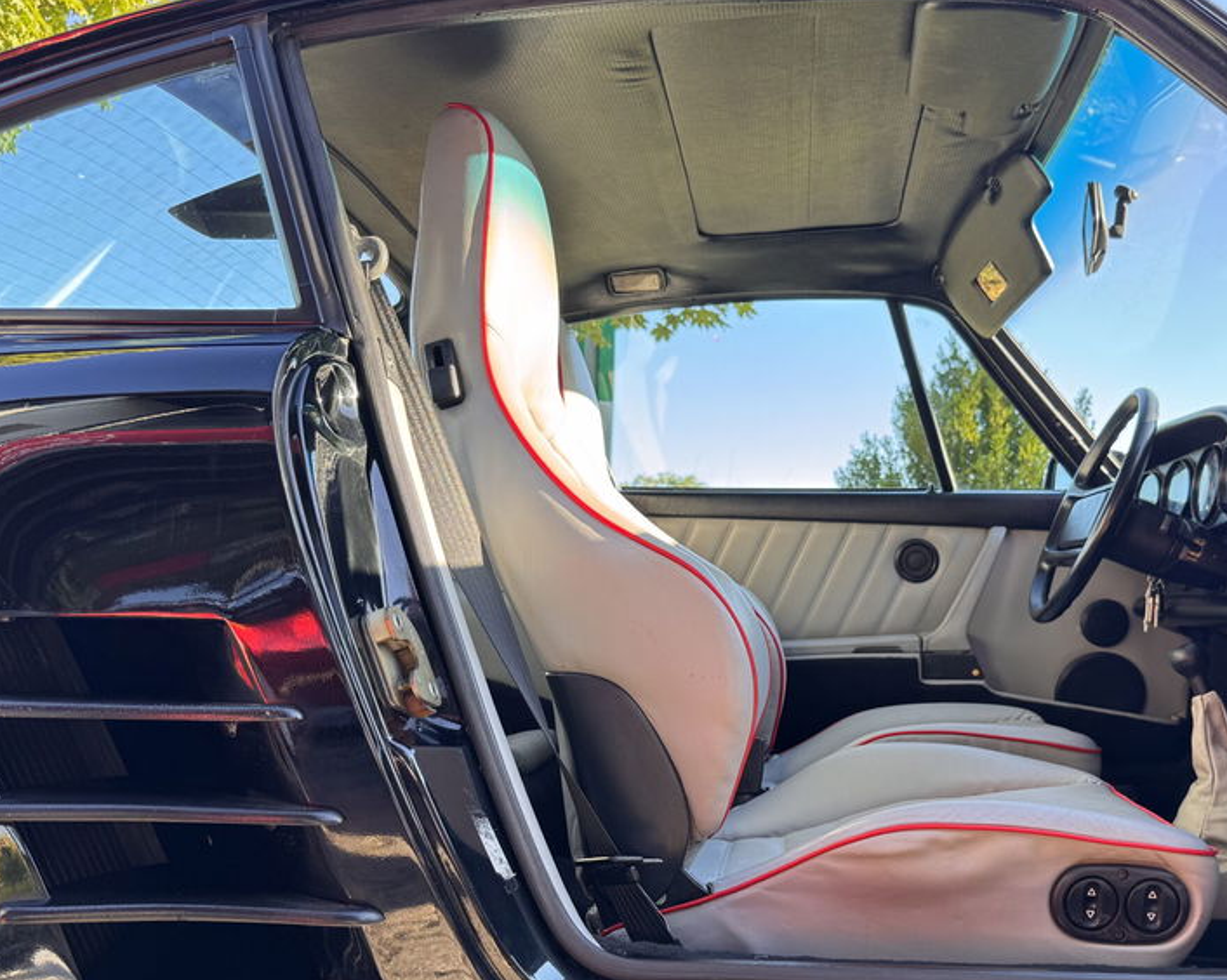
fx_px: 1234
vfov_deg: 42.8
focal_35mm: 34
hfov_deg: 52.3
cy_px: 648
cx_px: 768
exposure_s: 1/121
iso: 64
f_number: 1.78
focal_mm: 6.76
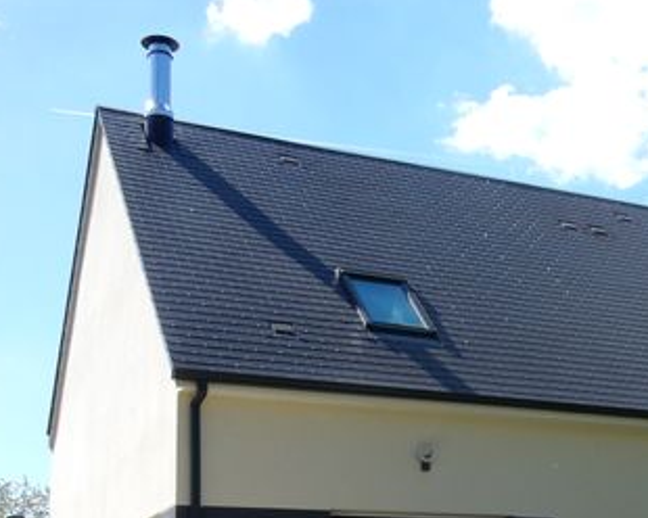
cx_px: 533
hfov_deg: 27.3
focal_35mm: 68
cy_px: 460
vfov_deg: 22.0
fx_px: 1304
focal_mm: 6.4
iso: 125
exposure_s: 1/640
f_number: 4
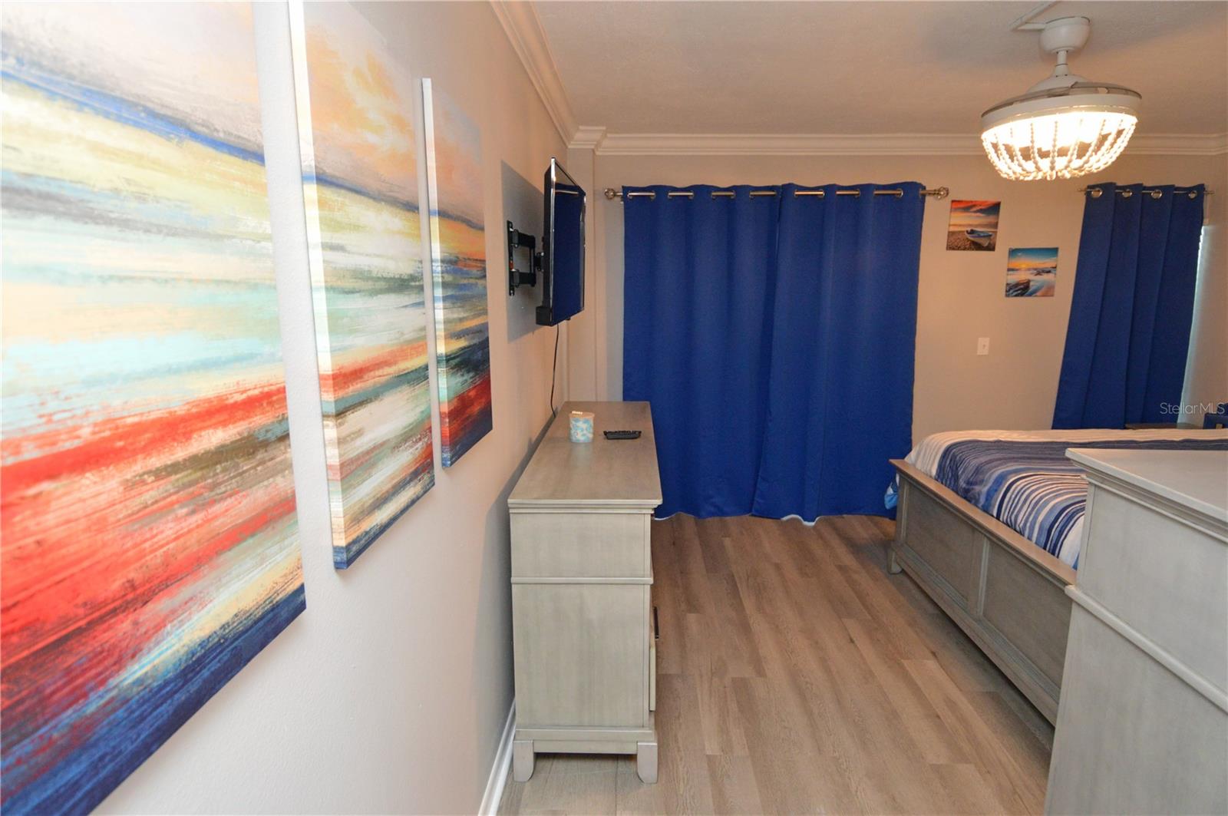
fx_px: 613
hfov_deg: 90.1
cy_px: 408
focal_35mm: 18
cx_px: 614
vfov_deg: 67.3
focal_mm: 12
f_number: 4
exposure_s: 1/60
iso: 1800
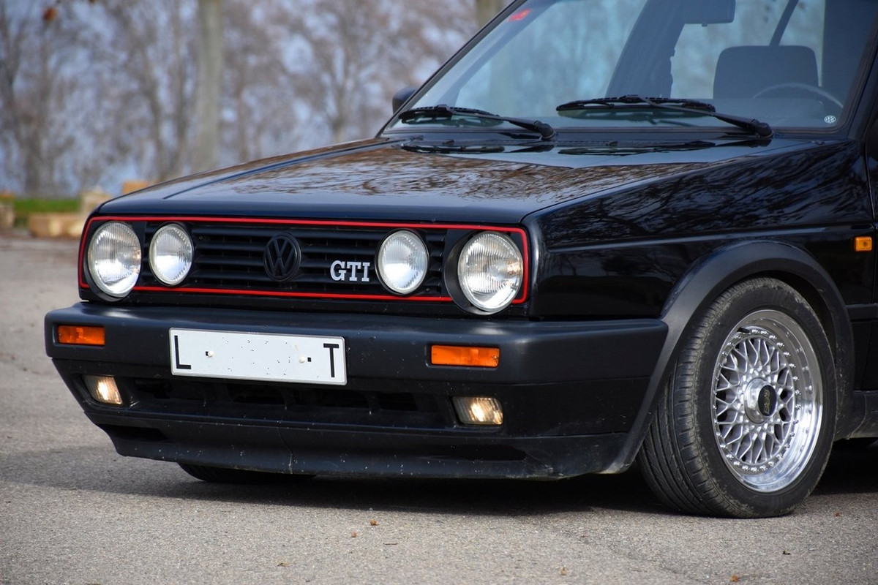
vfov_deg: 6.5
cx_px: 439
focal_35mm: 210
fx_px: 5121
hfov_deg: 9.8
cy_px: 292
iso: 640
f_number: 5.6
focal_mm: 140
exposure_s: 1/1600
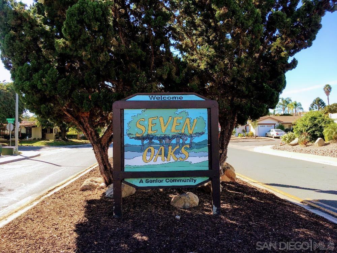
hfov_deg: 61.7
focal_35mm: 29
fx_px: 282
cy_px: 126
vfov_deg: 48.2
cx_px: 168
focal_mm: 4.15
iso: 25
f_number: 2.2
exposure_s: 1/490
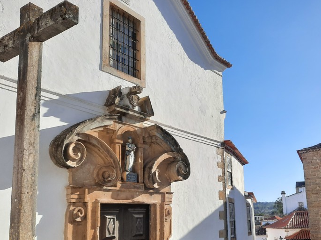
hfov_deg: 51.4
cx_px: 221
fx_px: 324
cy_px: 159
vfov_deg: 40.2
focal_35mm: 35
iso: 32
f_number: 2
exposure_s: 1/1264
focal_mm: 4.6
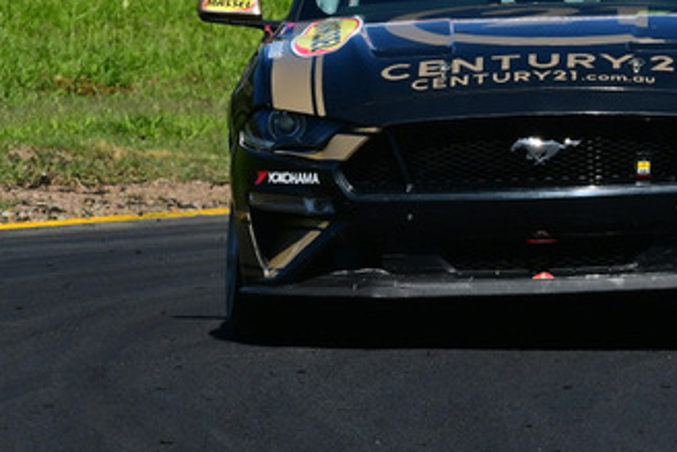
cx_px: 524
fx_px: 19960
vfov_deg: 1.3
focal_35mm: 1061
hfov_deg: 1.9
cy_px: -25
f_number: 11
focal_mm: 290
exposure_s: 1/640
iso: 320
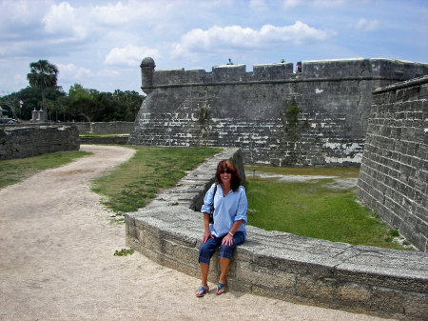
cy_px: 160
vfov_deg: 31.5
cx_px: 214
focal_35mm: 46
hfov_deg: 41.3
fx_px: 568
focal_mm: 7.6
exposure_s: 1/800
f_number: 2.8
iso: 50
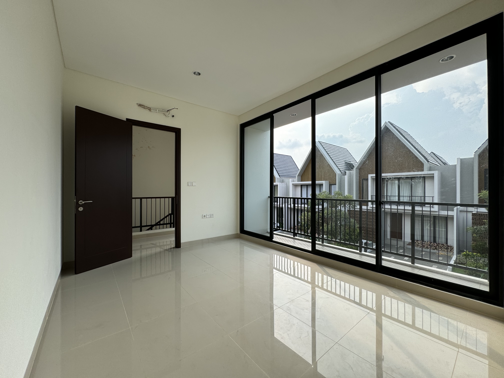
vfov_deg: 85.7
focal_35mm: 14
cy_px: 189
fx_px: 204
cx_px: 252
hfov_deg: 102.1
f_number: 2.2
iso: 40
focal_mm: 2.22
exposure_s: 1/403
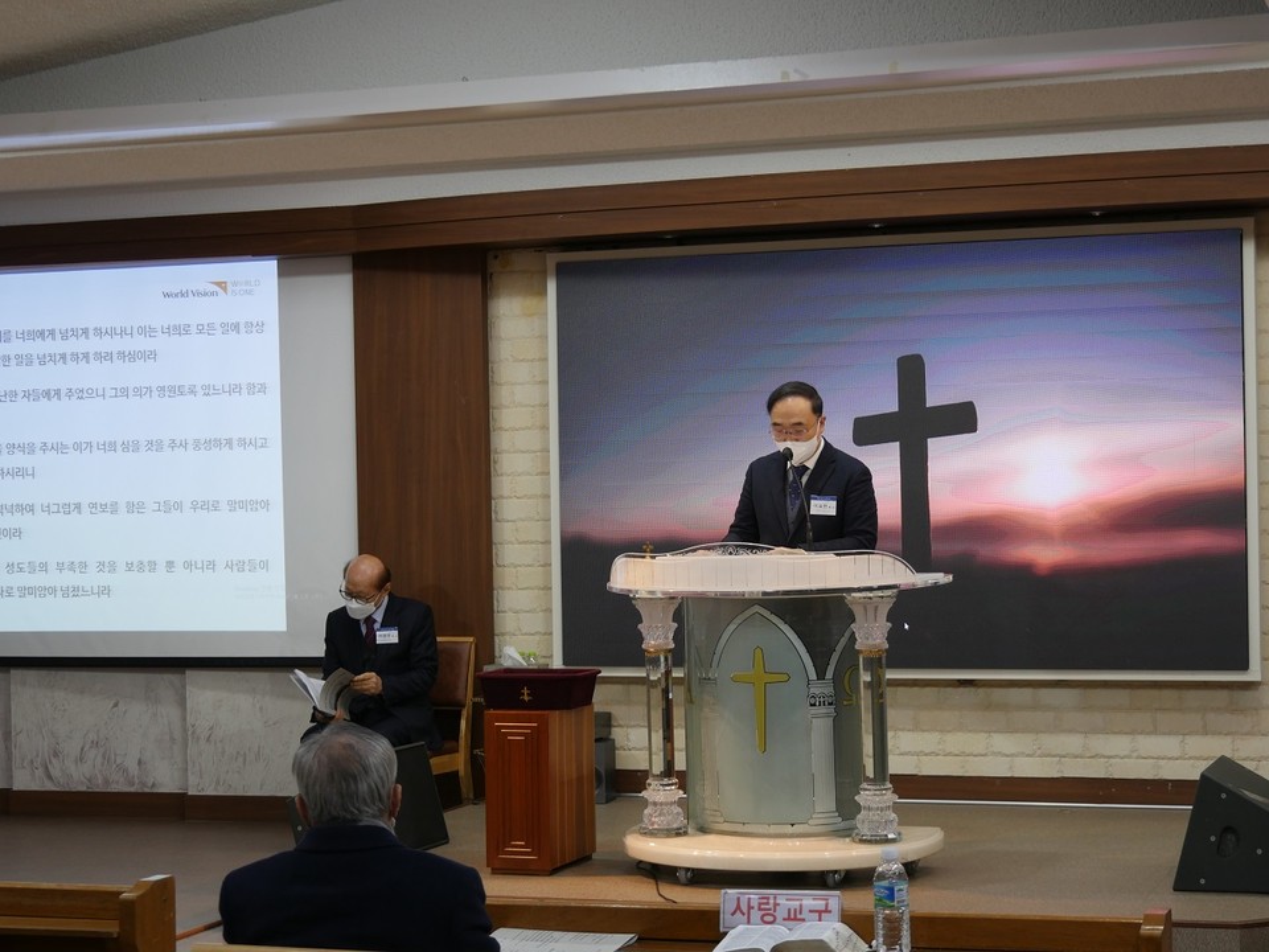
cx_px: 634
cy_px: 476
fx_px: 2493
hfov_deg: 28.6
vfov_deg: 21.6
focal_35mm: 68
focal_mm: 34
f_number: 4.5
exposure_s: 1/80
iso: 500
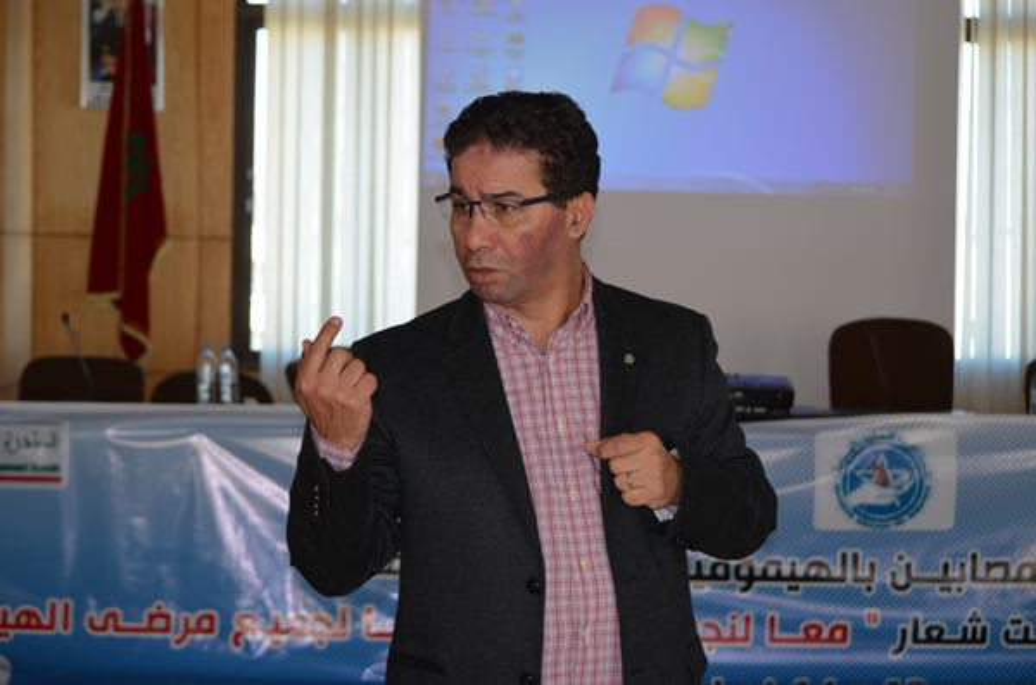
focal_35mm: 82
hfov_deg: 24.7
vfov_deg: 16.5
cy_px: 342
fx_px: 2369
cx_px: 518
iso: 360
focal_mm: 55
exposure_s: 1/125
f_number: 4.5
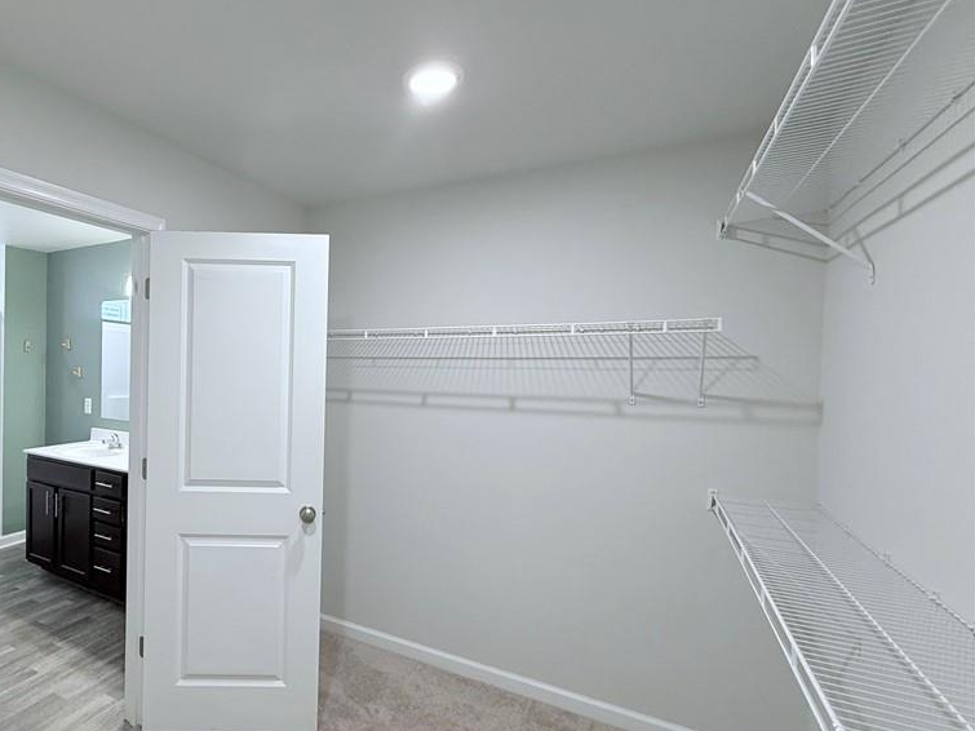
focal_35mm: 19
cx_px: 315
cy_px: 375
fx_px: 535
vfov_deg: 68.7
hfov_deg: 81.5
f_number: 2.2
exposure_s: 1/120
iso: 250
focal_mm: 2.22
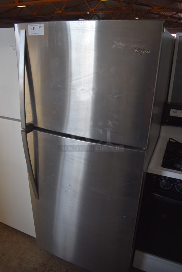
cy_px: 136
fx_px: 204
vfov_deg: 67.3
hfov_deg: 48.0
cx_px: 91
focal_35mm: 27
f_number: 4.5
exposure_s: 1/250
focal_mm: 18
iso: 400
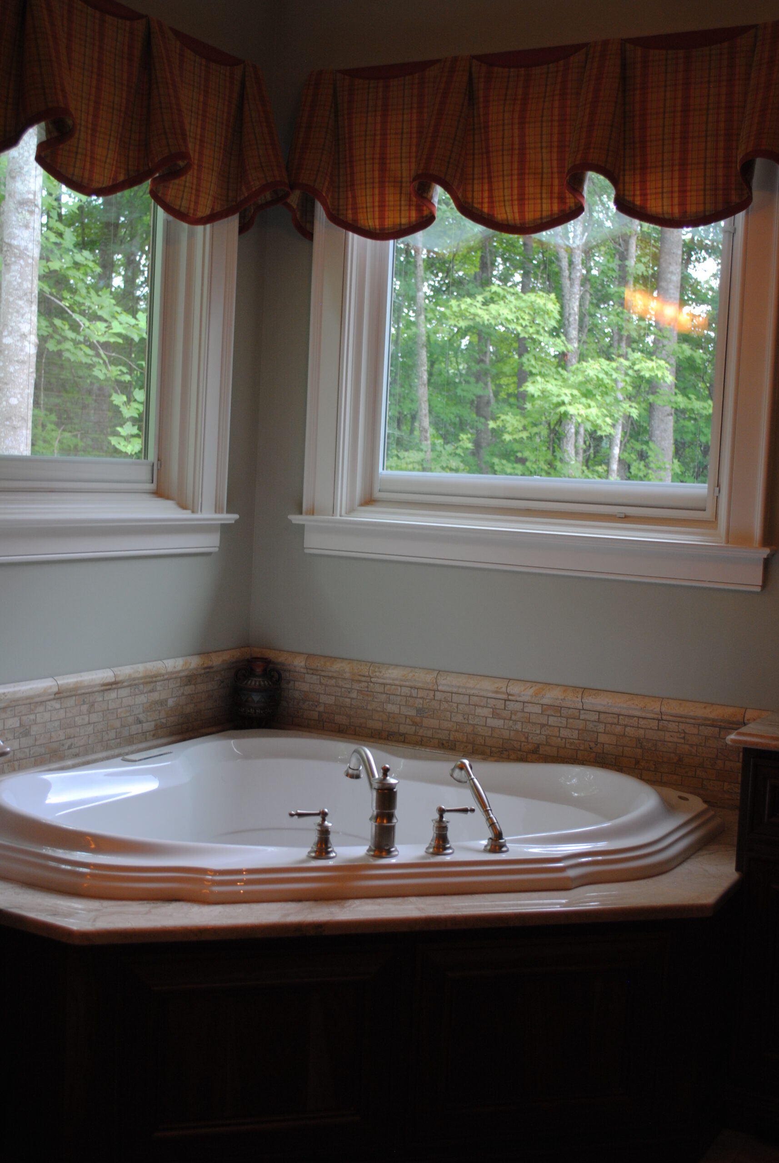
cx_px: 390
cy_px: 582
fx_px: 1408
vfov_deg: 44.9
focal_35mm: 44
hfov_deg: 30.9
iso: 220
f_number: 4.5
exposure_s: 1/30
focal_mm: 29
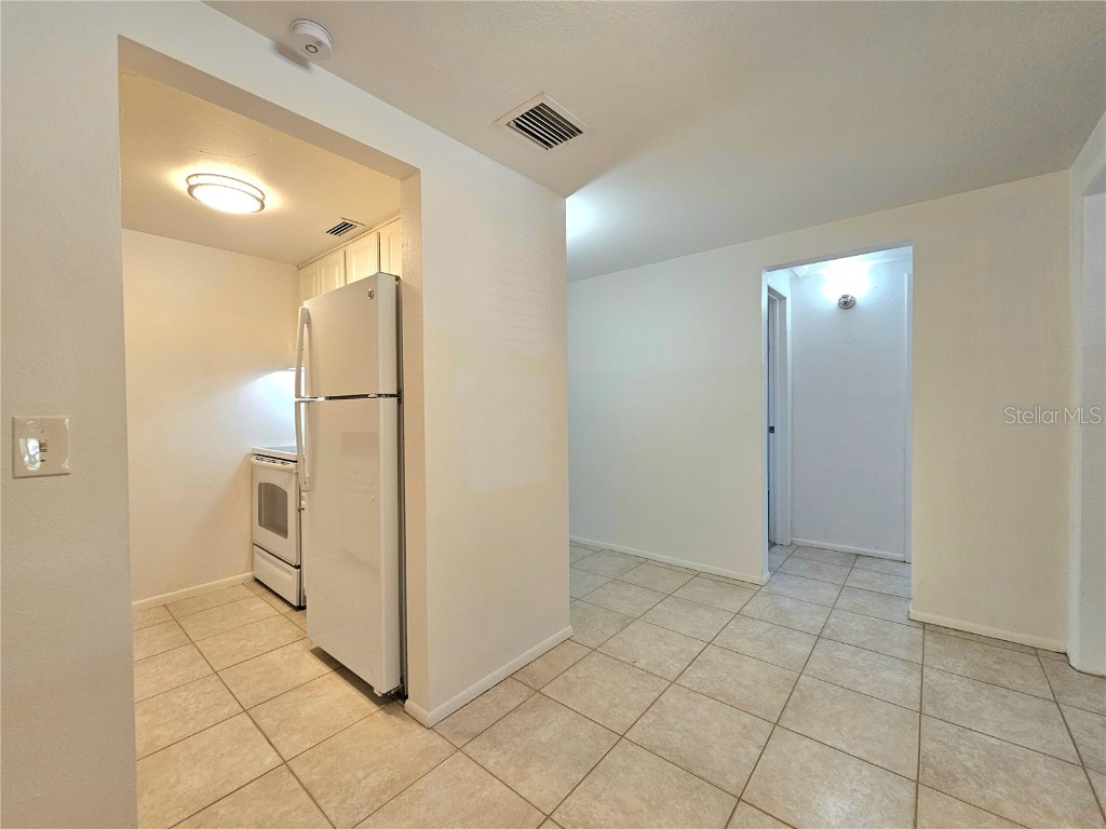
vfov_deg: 89.9
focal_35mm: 13
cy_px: 414
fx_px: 415
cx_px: 553
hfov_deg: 106.2
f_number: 2.2
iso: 125
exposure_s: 1/60.2
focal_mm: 2.2
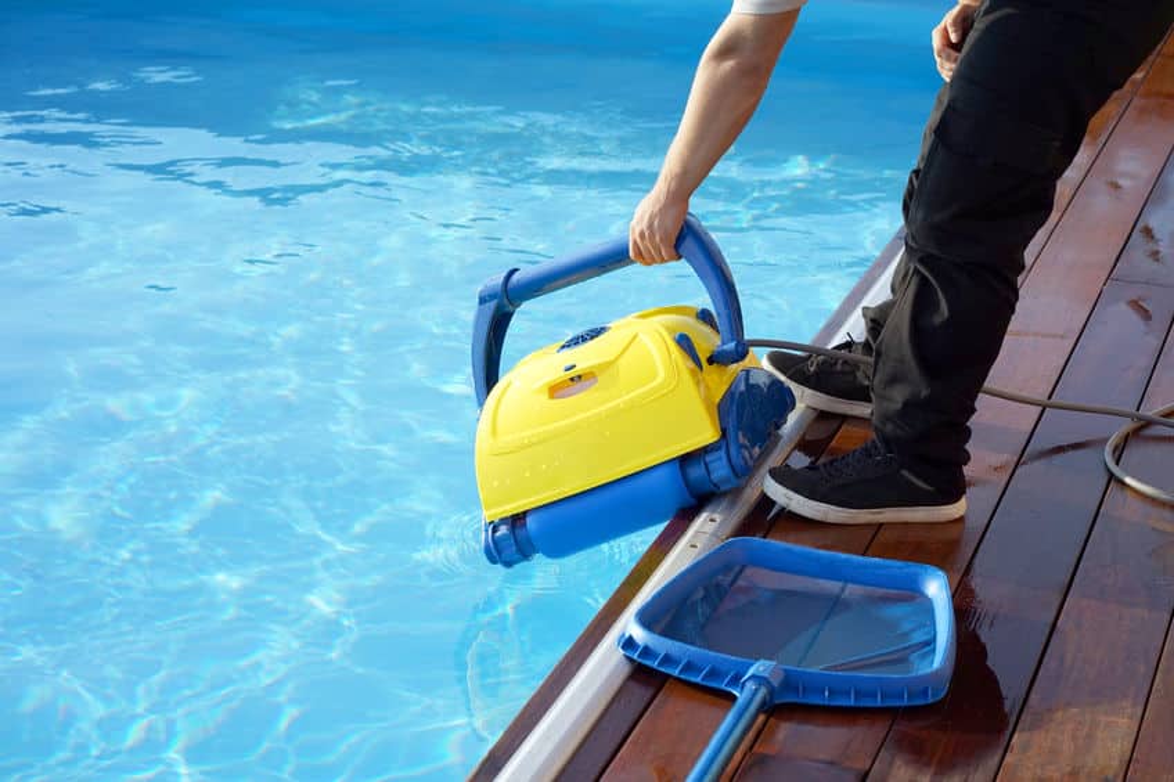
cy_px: 391
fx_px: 2771
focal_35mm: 85
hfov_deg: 23.9
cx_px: 587
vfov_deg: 16.1
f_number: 6.3
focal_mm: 85
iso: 100
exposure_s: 1/200
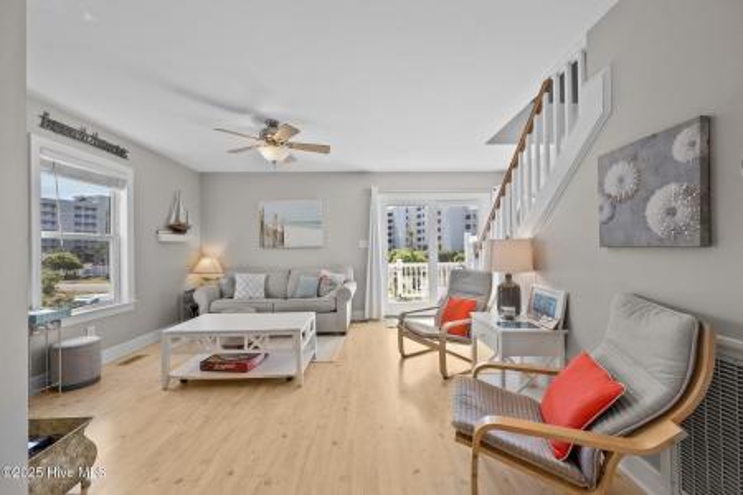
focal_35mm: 14
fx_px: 289
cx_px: 372
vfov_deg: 81.2
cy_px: 248
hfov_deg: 104.3
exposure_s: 1/50
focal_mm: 14
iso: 640
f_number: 7.1
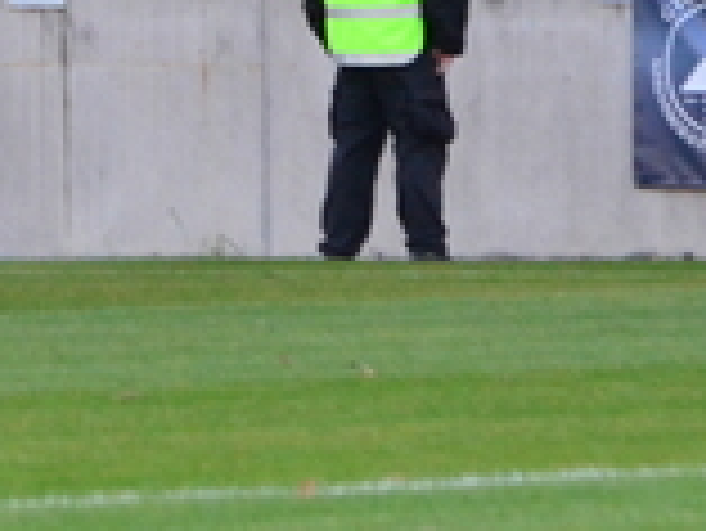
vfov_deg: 1.7
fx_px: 17370
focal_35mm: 851
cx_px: -387
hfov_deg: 2.3
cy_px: -644
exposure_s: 1/640
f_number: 5.6
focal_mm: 116
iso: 1100
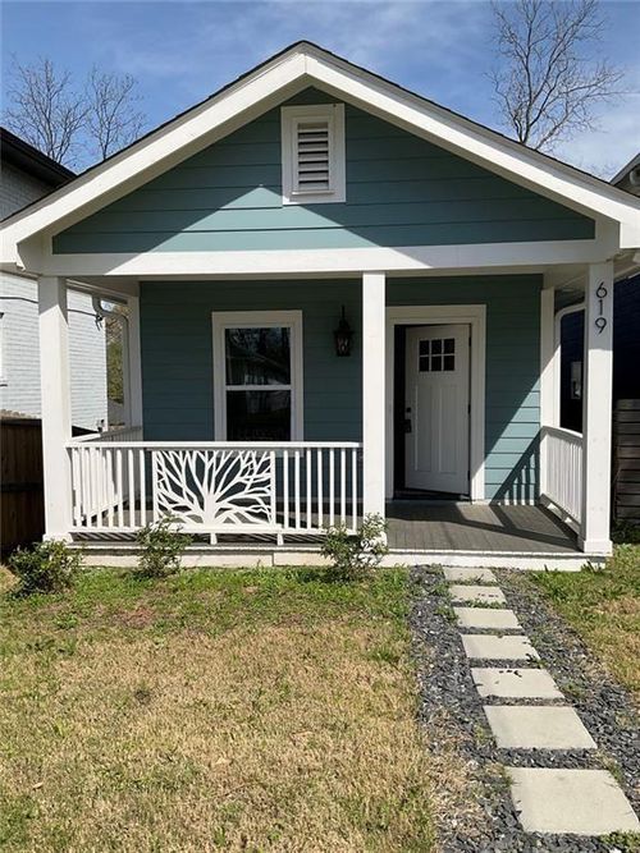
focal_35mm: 29
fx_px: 715
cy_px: 426
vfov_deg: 61.7
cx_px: 320
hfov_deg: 48.2
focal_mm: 3
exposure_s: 1/2667
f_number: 1.8
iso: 16
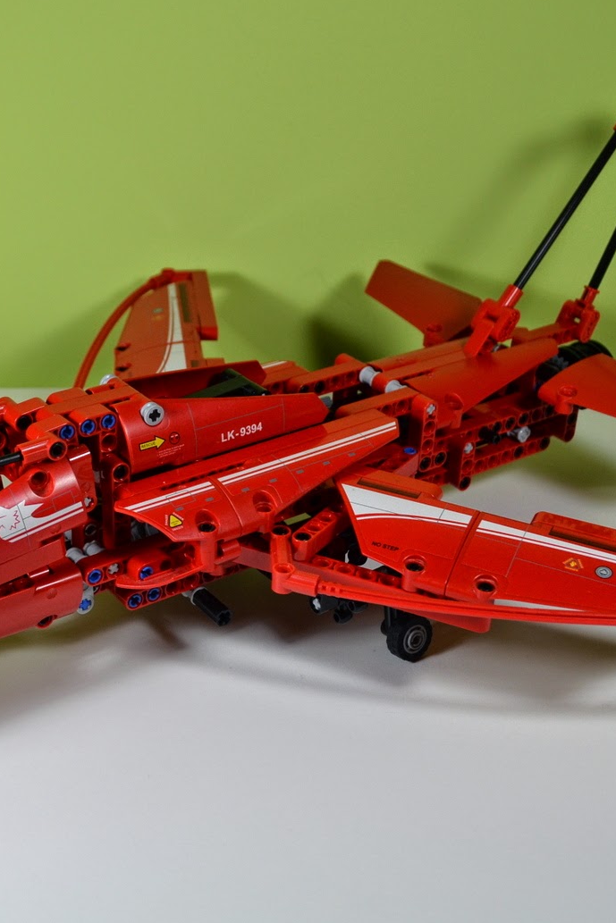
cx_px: 149
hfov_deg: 26.1
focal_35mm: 51
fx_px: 1308
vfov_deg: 38.9
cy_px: 455
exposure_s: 1/125
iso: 400
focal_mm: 22
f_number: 5.6
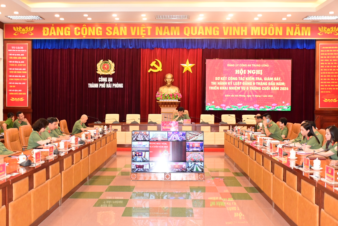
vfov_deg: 33.5
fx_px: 376
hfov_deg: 48.4
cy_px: 113
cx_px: 169
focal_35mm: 40
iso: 3200
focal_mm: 27
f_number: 4
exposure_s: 1/200
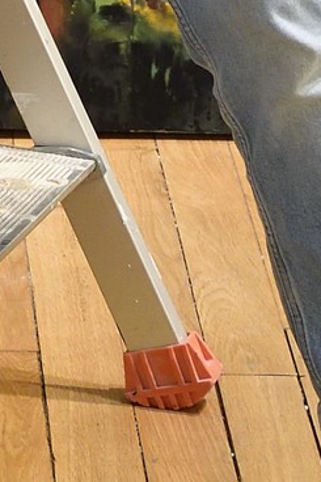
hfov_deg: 5.2
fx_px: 3494
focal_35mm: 261
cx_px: -193
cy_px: -752
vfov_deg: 7.3
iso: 1600
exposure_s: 1/80
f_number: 6.3
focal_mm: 40
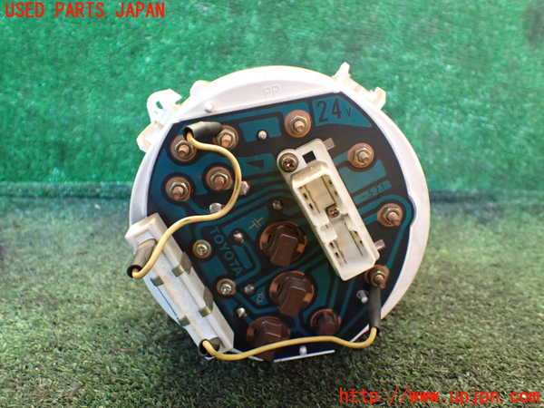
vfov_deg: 46.8
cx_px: 272
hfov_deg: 60.0
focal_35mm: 30
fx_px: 471
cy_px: 204
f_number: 2.3
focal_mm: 5.4
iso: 800
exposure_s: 1/100
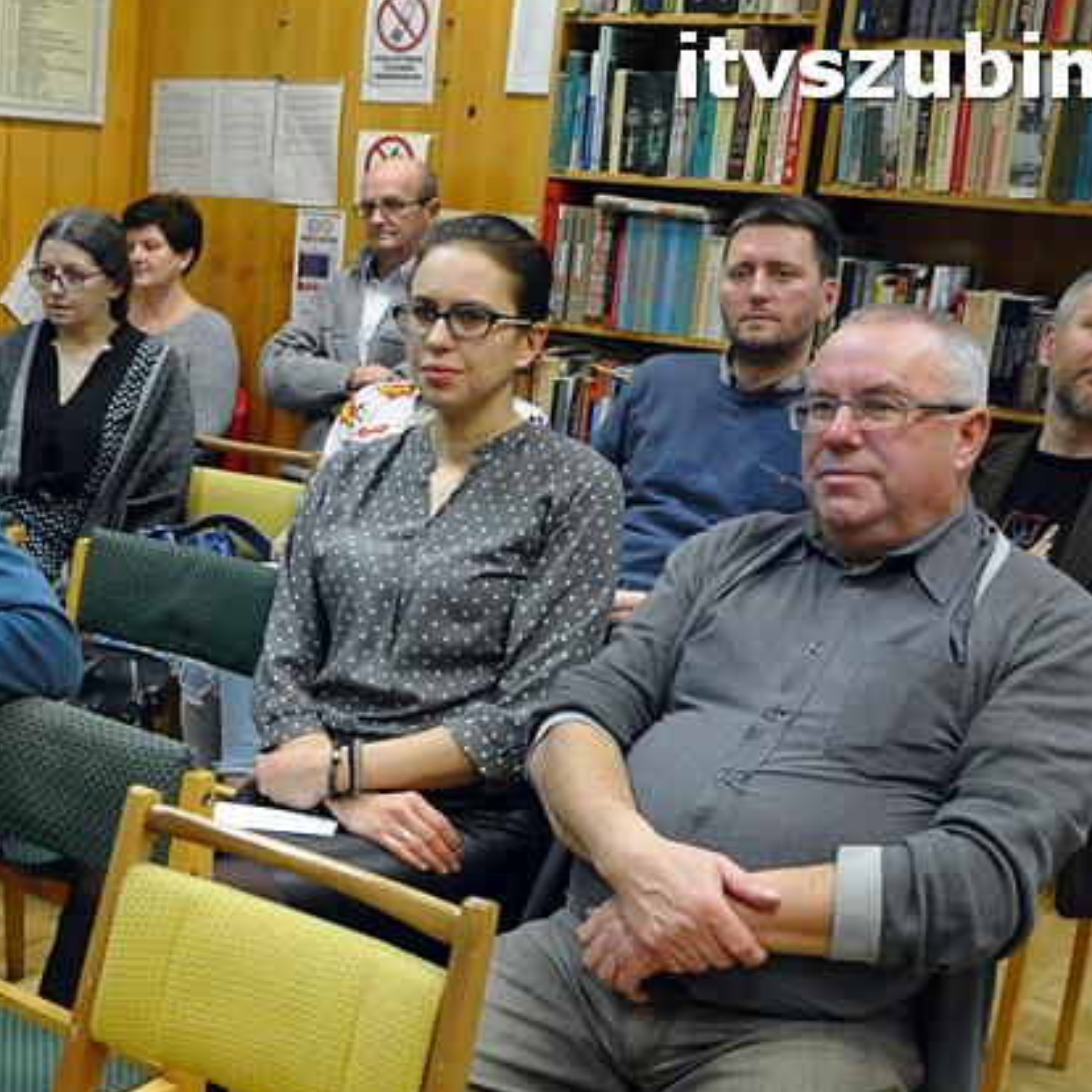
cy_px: 732
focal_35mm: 55
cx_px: 150
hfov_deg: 30.1
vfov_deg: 30.9
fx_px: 1958
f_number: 5
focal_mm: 21
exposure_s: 1/100
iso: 2000
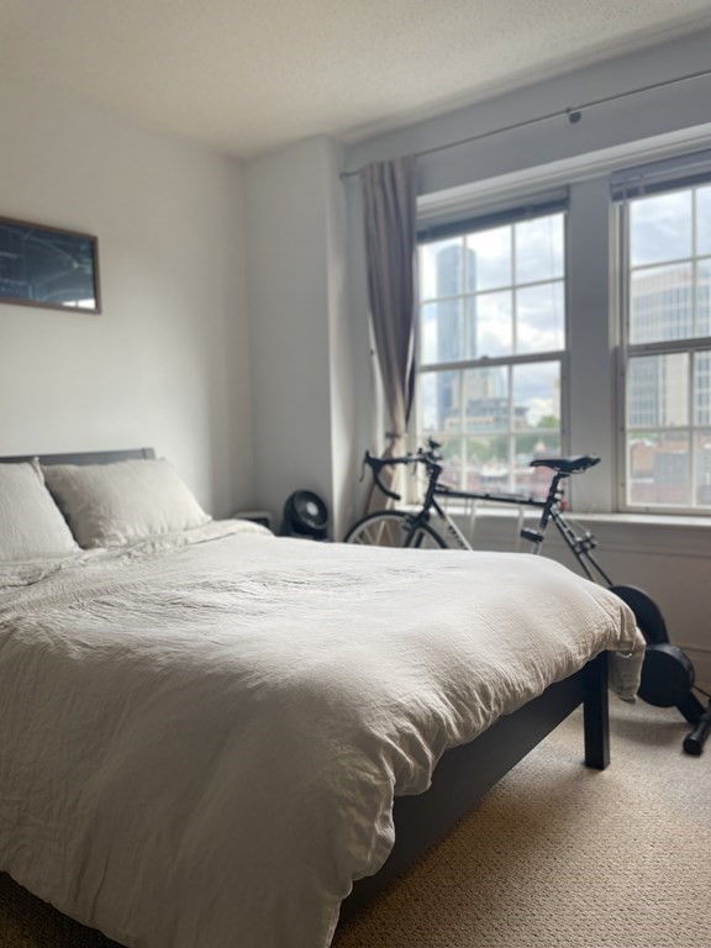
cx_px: 356
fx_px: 712
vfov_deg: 67.3
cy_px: 474
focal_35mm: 26
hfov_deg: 53.1
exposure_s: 1/299
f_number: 1.6
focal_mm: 4.2
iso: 40
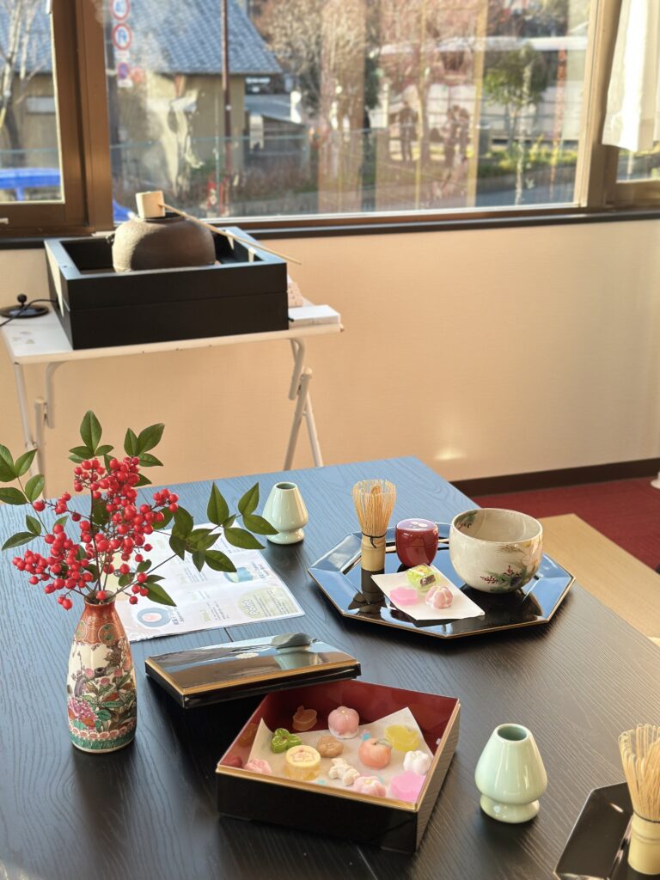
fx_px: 1220
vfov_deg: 39.7
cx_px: 330
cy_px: 440
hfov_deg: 30.3
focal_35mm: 48
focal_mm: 6.86
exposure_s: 1/460
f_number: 1.78
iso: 80
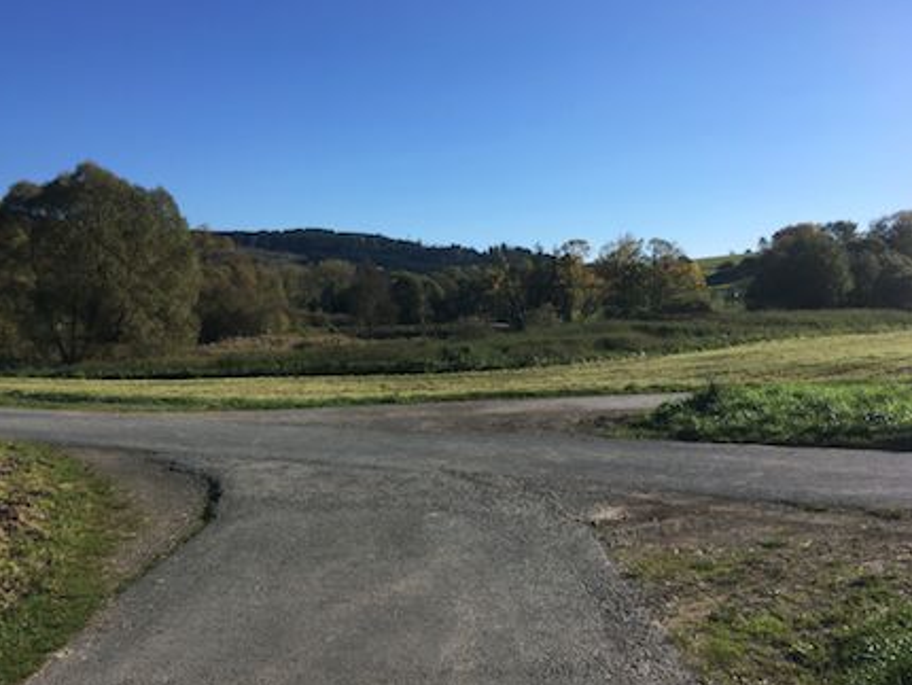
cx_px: 437
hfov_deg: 58.3
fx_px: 817
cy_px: 349
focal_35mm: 31
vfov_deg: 45.5
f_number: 2.2
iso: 25
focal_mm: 4.15
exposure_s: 1/1789
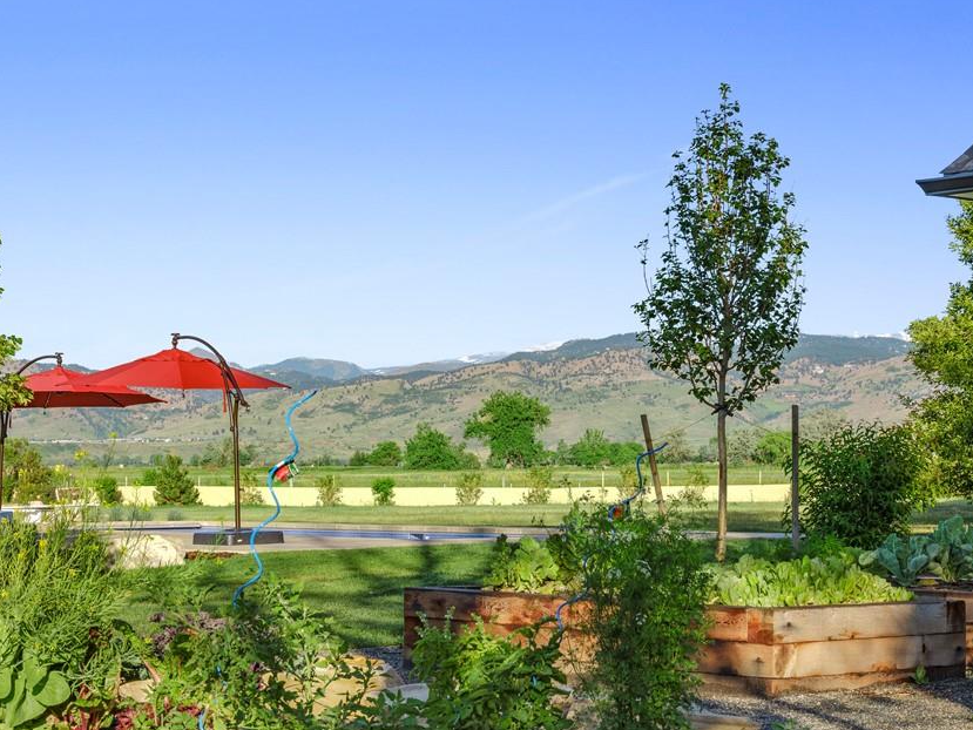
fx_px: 2333
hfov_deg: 23.5
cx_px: 427
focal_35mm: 83
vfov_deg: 17.8
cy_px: 408
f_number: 14
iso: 100
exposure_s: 1/50
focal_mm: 54.6
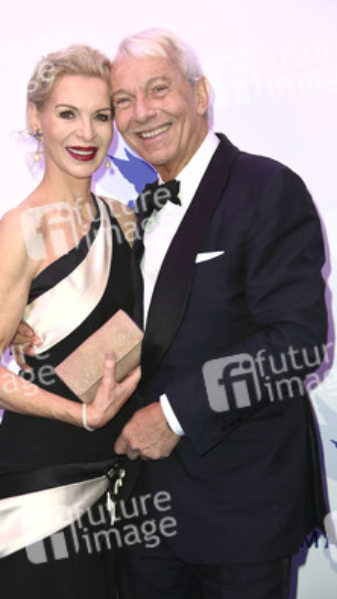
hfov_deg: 13.4
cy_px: 300
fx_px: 1431
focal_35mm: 90
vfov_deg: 23.7
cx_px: 143
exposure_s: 1/250
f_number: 5.6
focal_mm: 85
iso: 800
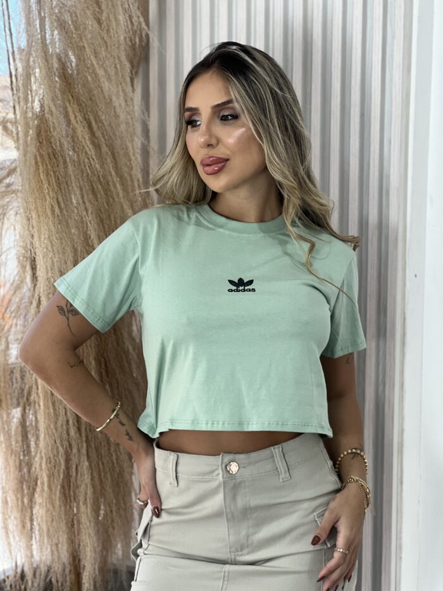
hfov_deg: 19.1
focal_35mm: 77
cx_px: 222
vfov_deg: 25.3
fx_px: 1314
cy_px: 296
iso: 80
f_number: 2.8
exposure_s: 1/120
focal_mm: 9
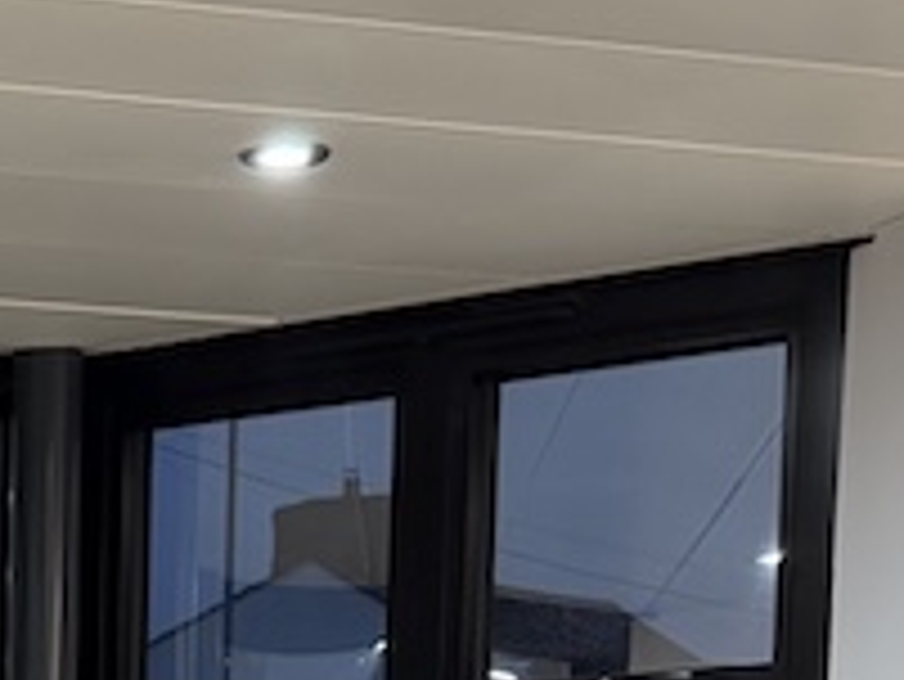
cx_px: -184
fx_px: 3737
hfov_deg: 13.4
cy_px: 1531
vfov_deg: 9.4
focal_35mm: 143
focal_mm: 6.76
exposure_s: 1/50
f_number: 1.78
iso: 160
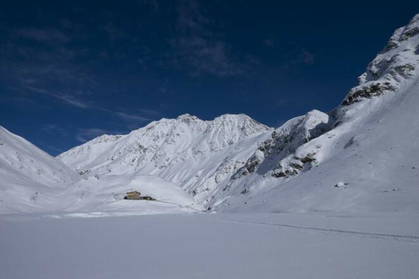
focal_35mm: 18
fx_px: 209
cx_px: 210
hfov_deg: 90.0
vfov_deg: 67.3
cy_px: 140
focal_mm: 12
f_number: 8
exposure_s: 1/2500
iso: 200
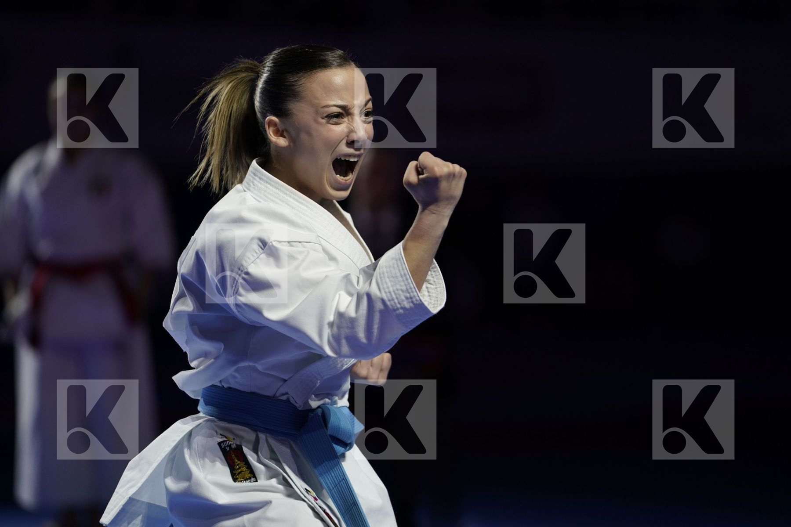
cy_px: 264
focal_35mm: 200
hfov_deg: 10.3
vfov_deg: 6.9
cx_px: 396
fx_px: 4394
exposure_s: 1/500
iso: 640
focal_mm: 200
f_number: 2.8
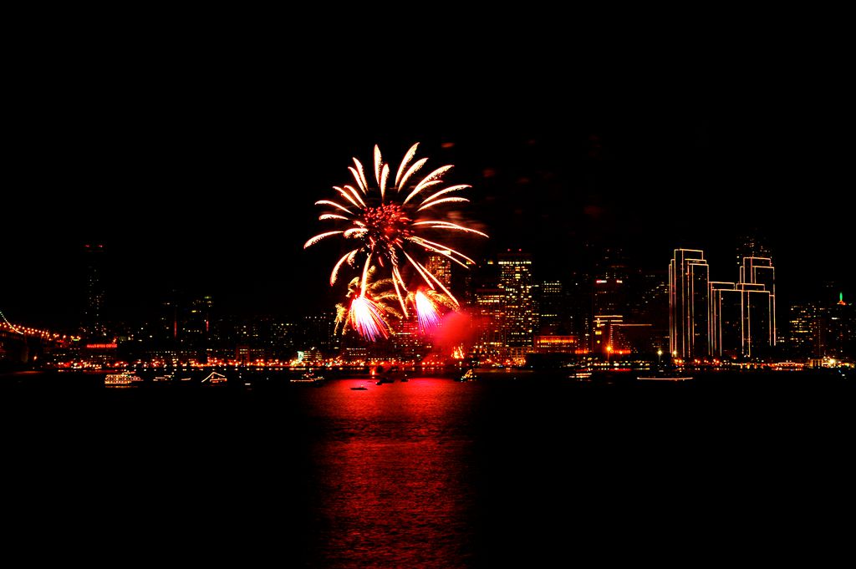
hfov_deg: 28.1
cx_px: 428
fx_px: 1711
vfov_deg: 18.9
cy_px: 284
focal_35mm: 72
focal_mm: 48
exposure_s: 2
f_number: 10
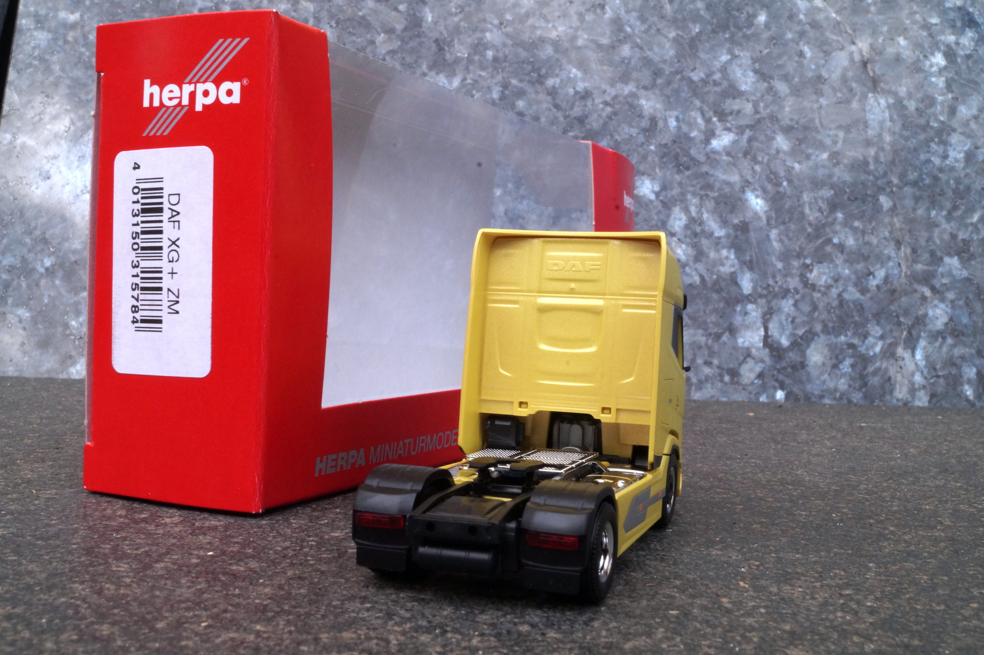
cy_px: 328
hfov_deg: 46.4
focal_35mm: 42
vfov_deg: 31.9
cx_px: 492
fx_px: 1147
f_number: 25
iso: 640
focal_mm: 28
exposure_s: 1/60
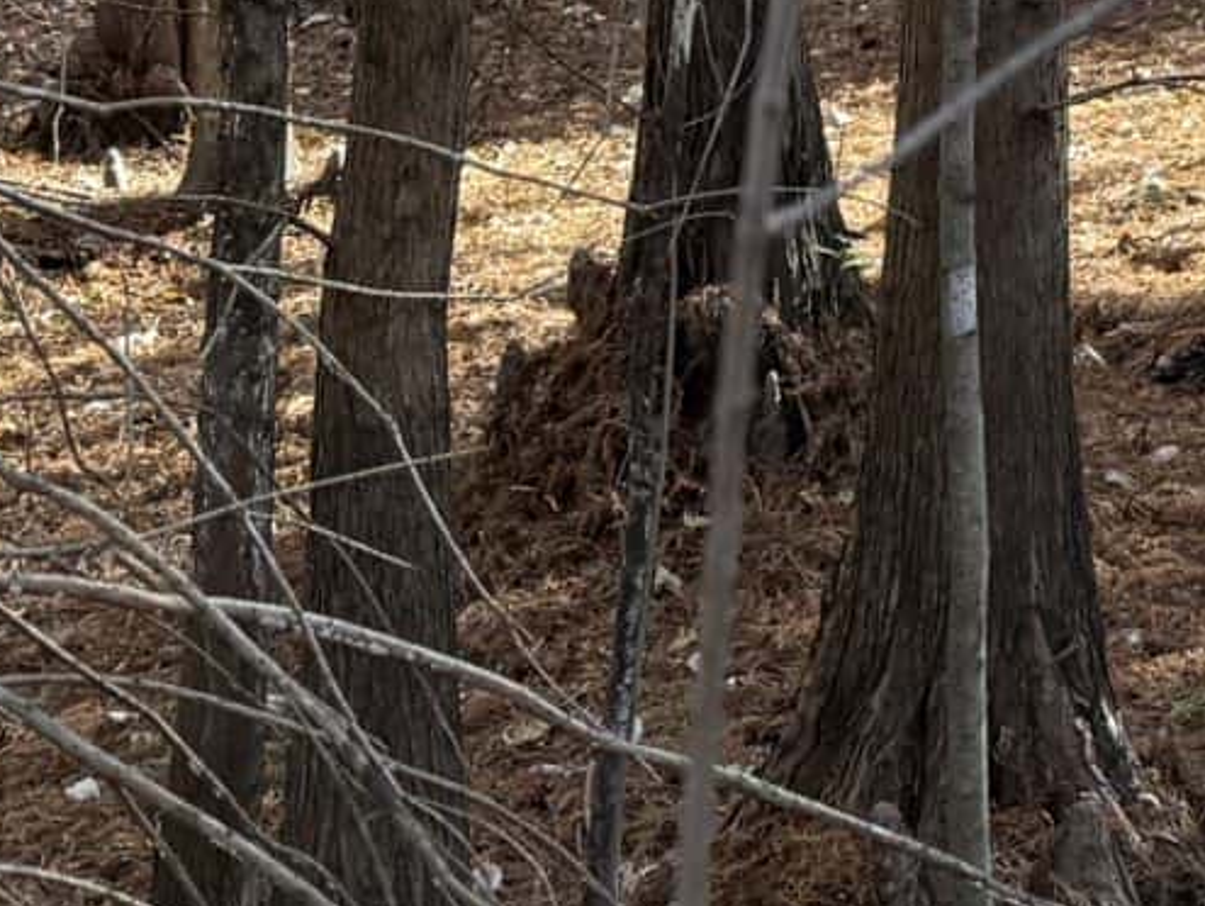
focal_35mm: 124
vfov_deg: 11.0
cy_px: -872
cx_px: 2417
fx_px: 4320
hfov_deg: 13.6
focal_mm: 6.76
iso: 100
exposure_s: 1/241
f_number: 1.78
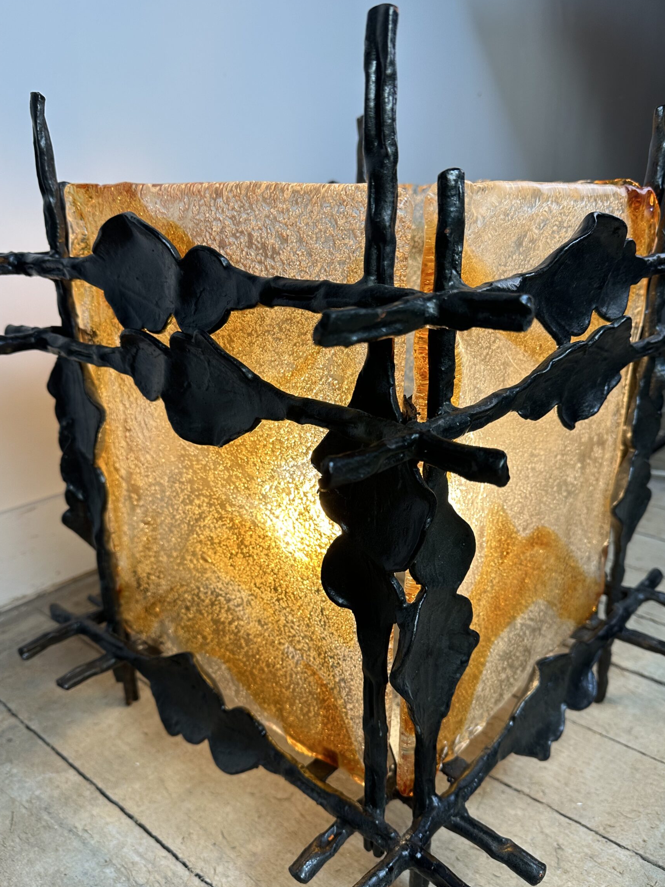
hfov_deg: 51.3
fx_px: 692
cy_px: 474
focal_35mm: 27
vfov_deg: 65.2
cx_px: 345
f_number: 1.78
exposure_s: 1/105
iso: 50
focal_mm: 6.86
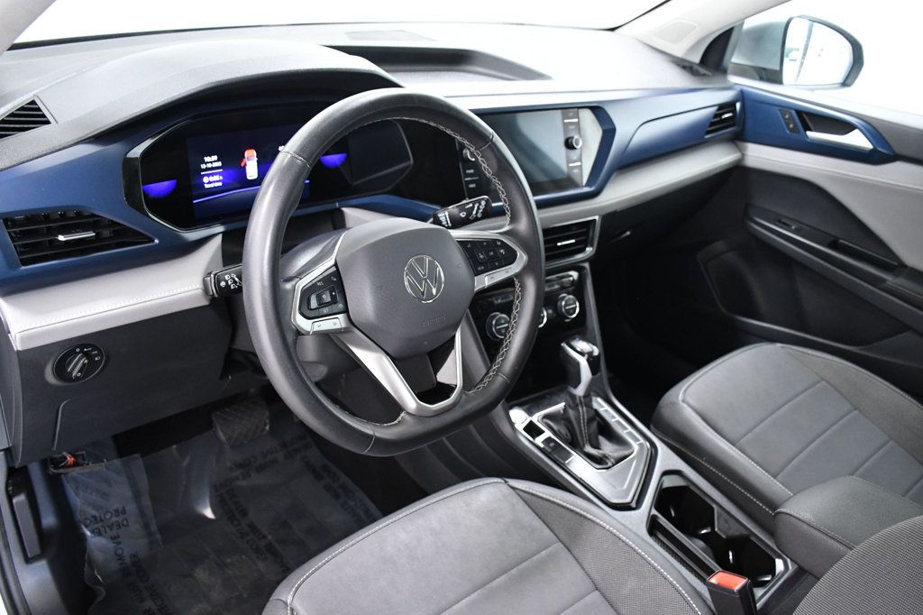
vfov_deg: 43.6
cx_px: 462
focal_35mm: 30
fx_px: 769
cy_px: 308
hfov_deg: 61.9
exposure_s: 1/100
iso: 2500
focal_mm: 20
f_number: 5
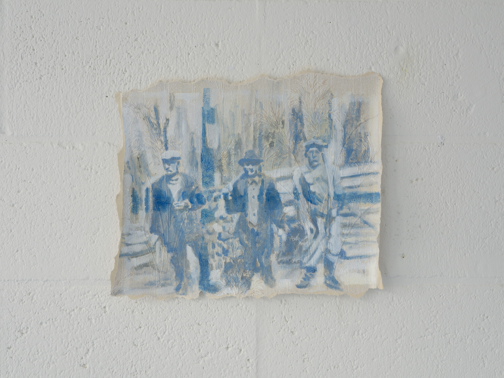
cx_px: 252
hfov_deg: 38.2
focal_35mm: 50
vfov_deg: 29.1
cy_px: 189
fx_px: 728
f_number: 13
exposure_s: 1/8
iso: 200
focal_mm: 25
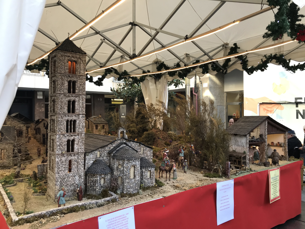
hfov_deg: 63.4
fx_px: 247
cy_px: 114
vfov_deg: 49.7
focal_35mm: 28
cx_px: 152
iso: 32
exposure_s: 1/100
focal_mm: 3.99
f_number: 1.8
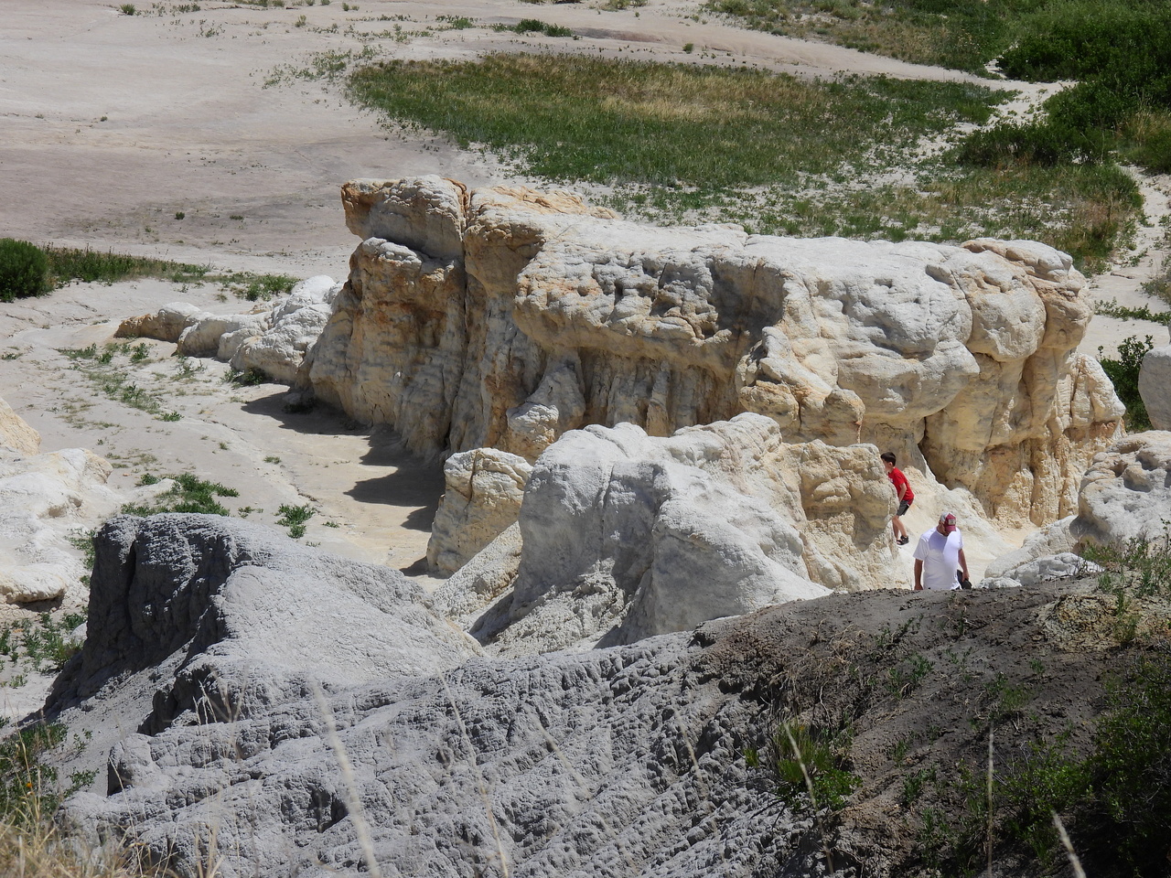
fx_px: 4567
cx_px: 586
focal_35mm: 135
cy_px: 439
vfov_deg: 11.0
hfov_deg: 14.6
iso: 100
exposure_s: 1/2000
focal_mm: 24.1
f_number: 4
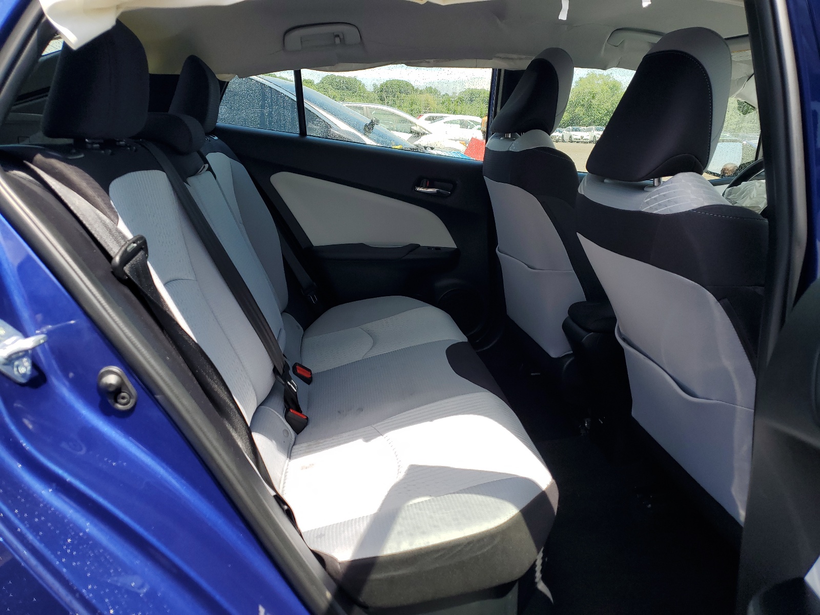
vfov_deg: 53.1
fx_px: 616
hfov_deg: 67.3
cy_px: 308
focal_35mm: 26
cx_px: 410
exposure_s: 1/1250
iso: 50
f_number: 1.5
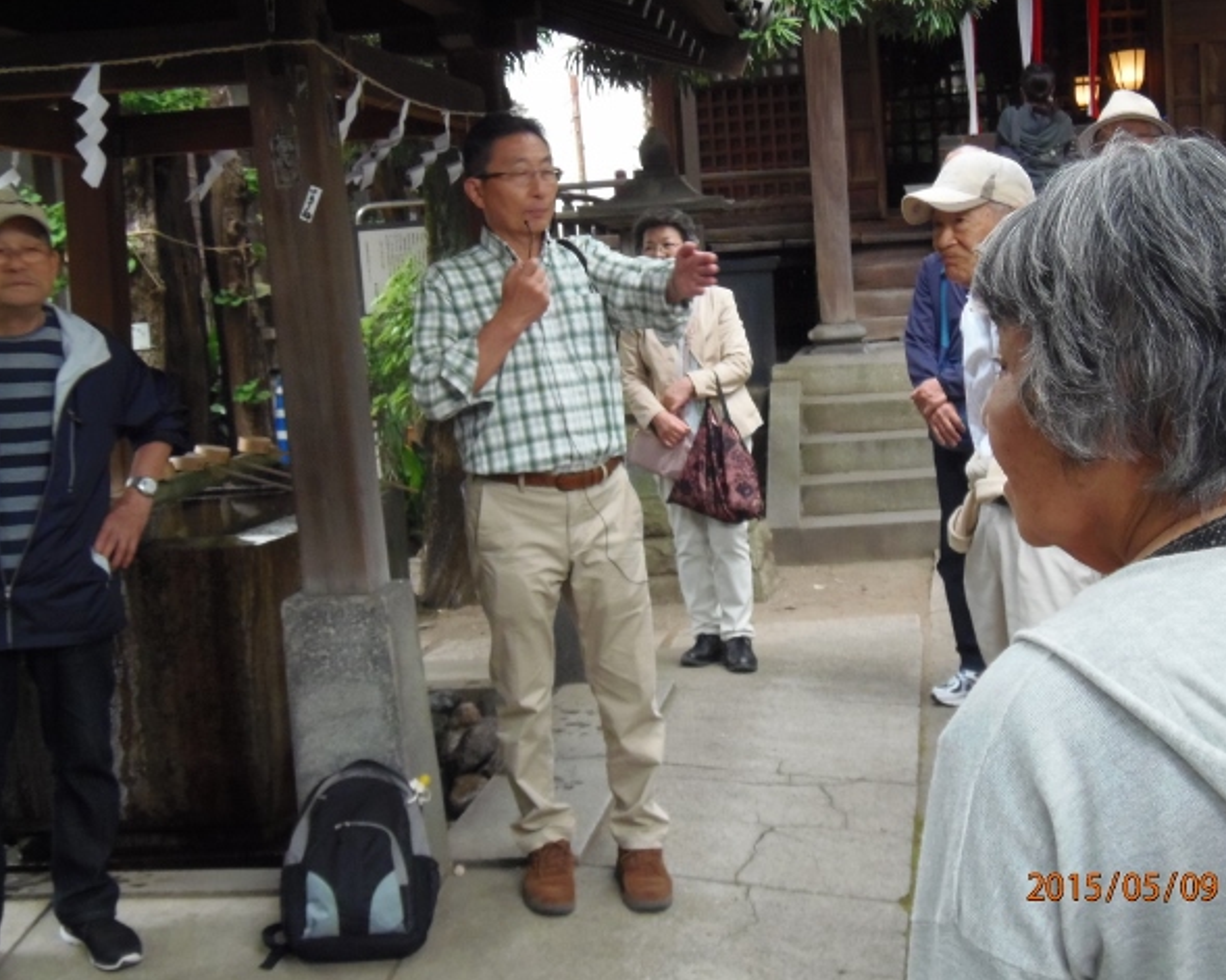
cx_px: 633
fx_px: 1887
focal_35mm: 52
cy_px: 493
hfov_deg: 36.0
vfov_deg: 29.1
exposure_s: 1/30
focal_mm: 9.1
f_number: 3.8
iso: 250
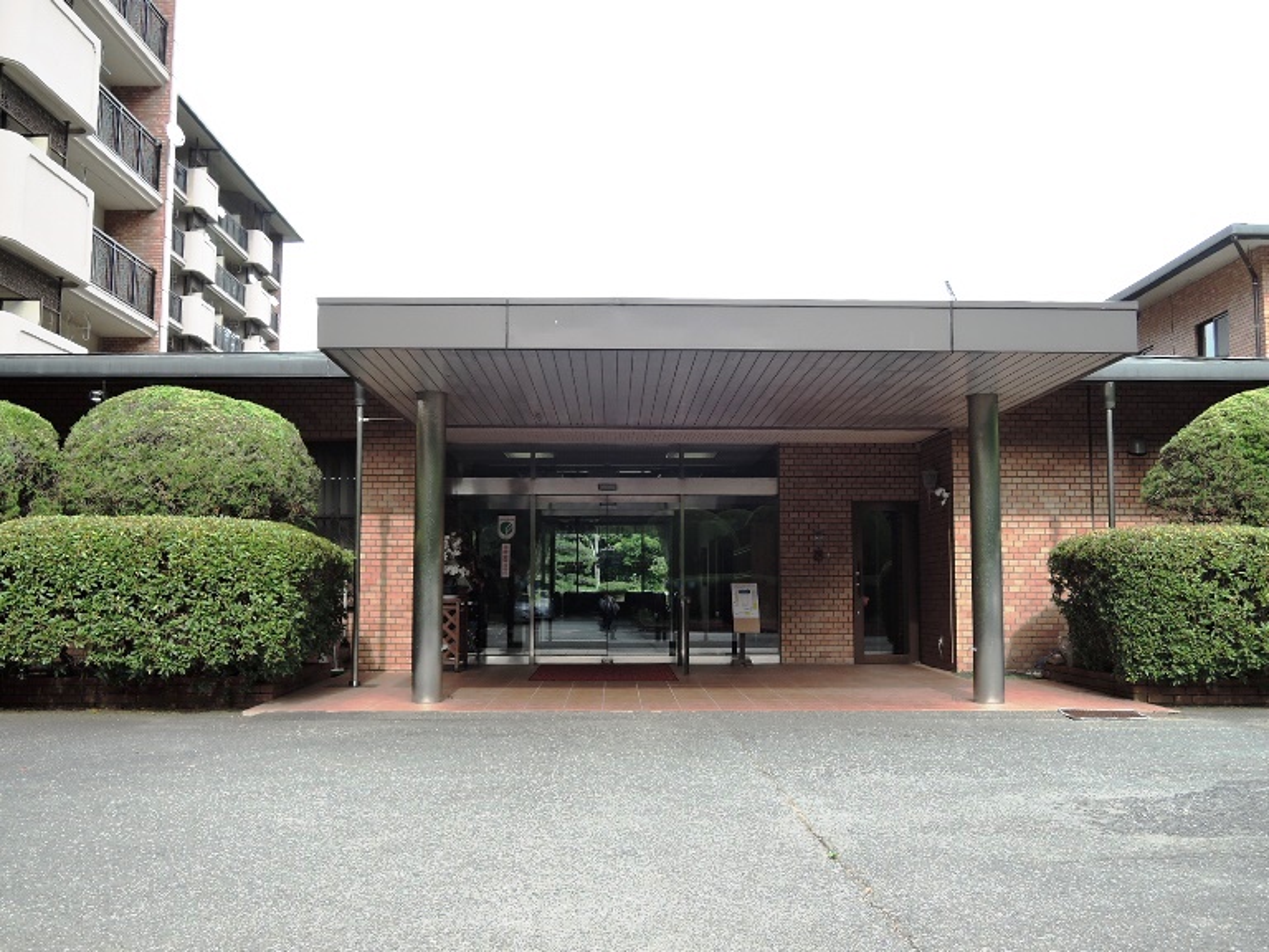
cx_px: 634
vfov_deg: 40.7
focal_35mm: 35
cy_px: 476
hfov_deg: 52.6
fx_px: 1283
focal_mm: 7.5
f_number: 3.2
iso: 80
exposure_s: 1/160
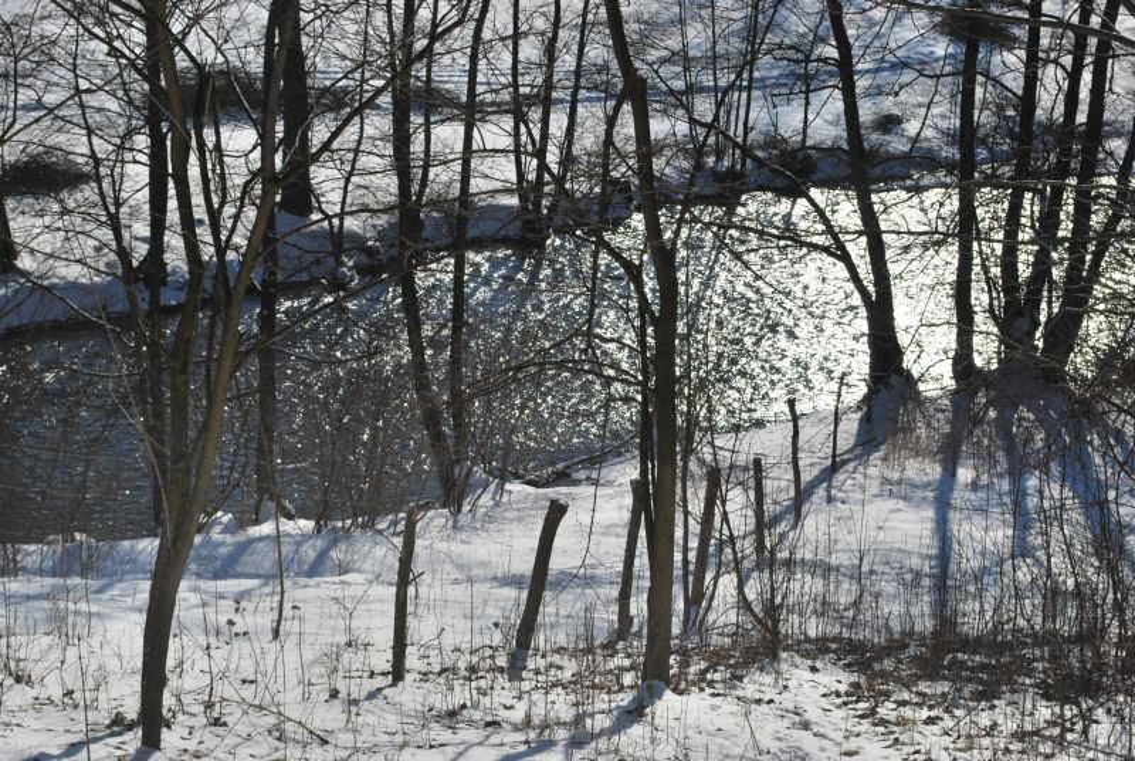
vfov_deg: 19.0
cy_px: 380
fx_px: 2273
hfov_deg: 28.0
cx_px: 568
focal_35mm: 72
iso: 100
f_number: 13
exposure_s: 1/640
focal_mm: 48
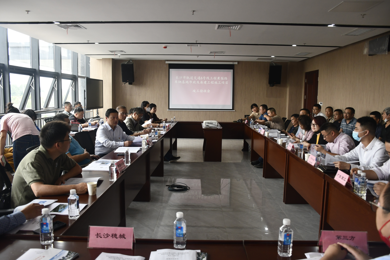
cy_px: 130
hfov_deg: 67.4
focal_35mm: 27
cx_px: 195
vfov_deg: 47.9
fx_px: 292
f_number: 3.5
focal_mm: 18
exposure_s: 1/160
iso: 800
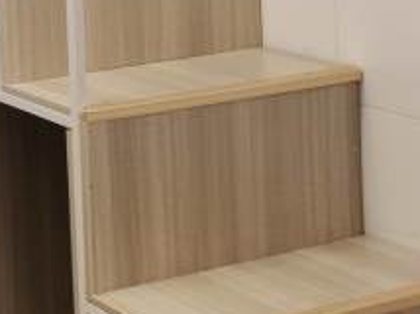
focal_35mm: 101
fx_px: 1224
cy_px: -155
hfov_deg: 16.9
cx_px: -279
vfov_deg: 13.7
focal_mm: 5.58
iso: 320
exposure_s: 1/50
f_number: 1.8
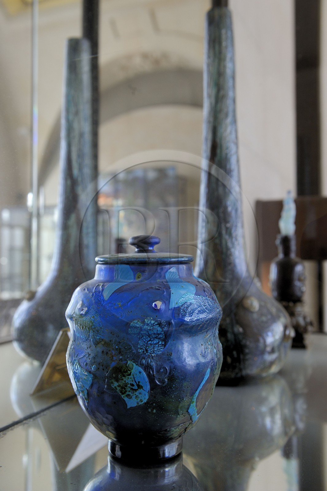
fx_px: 477
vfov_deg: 54.4
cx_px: 164
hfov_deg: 37.8
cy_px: 246
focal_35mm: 35
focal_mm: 35
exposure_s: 1/80
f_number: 4
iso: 800
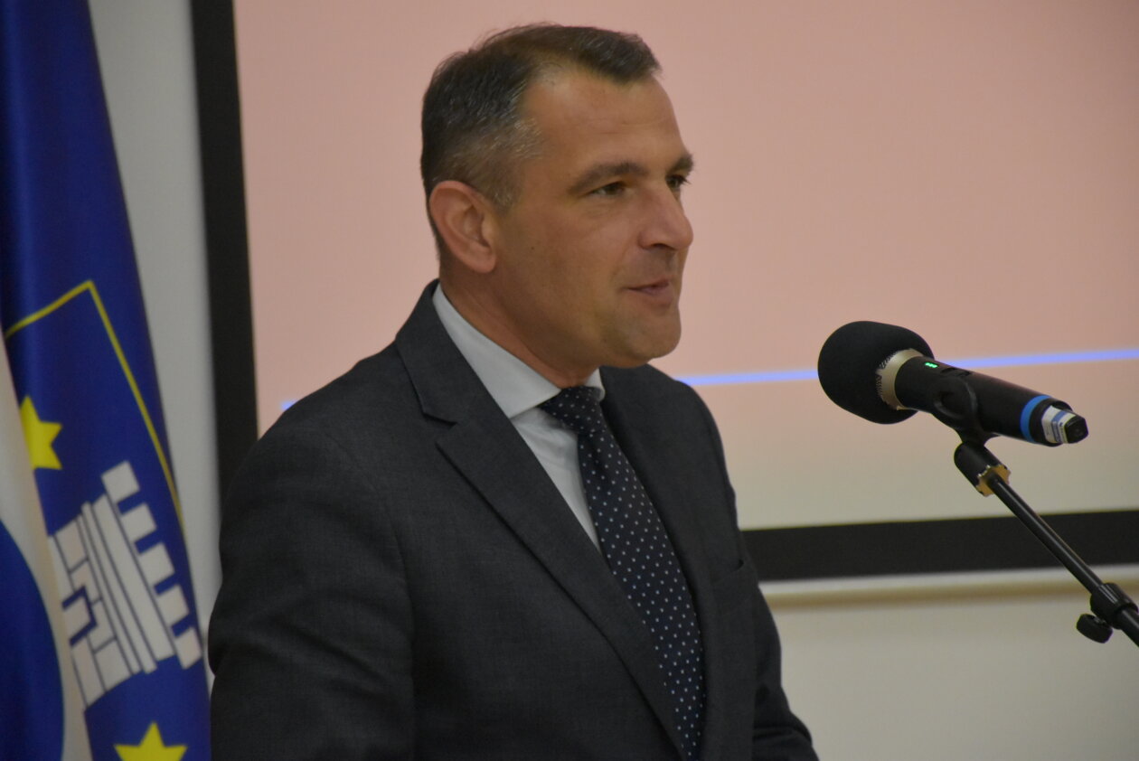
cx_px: 570
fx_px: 6649
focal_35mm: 210
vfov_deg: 6.6
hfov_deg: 9.8
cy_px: 380
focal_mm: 140
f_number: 5.6
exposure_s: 1/125
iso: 4500
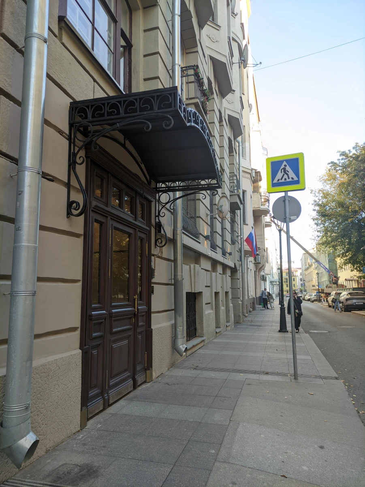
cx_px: 182
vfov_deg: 69.4
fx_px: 351
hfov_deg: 54.9
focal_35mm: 25
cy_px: 244
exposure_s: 1/100
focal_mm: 5.43
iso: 74
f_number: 1.89
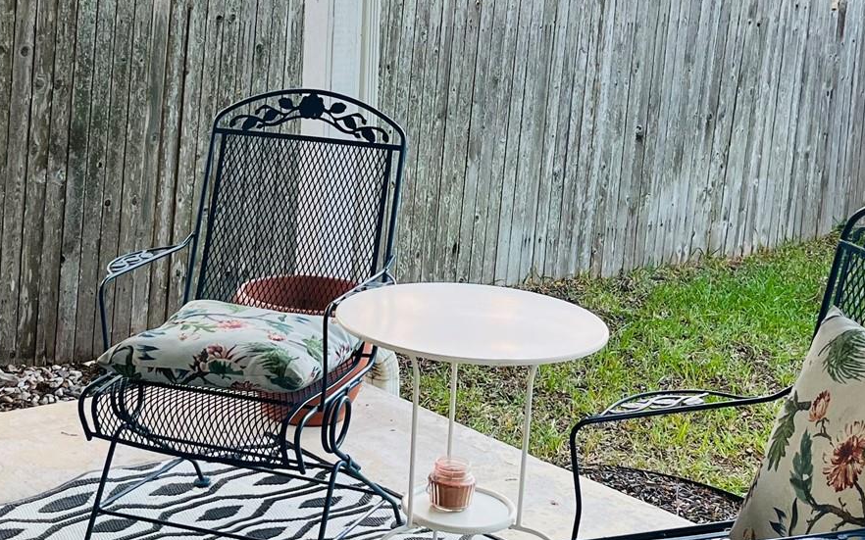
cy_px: 58
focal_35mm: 64
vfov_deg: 19.9
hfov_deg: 31.9
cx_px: 350
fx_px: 1509
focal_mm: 5.1
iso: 80
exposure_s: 1/60
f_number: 1.6
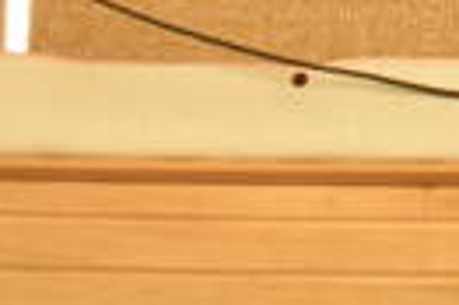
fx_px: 1604
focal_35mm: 126
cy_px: -379
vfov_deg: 9.8
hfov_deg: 15.6
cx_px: 561
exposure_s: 1/250
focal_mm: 18
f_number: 4.5
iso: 400
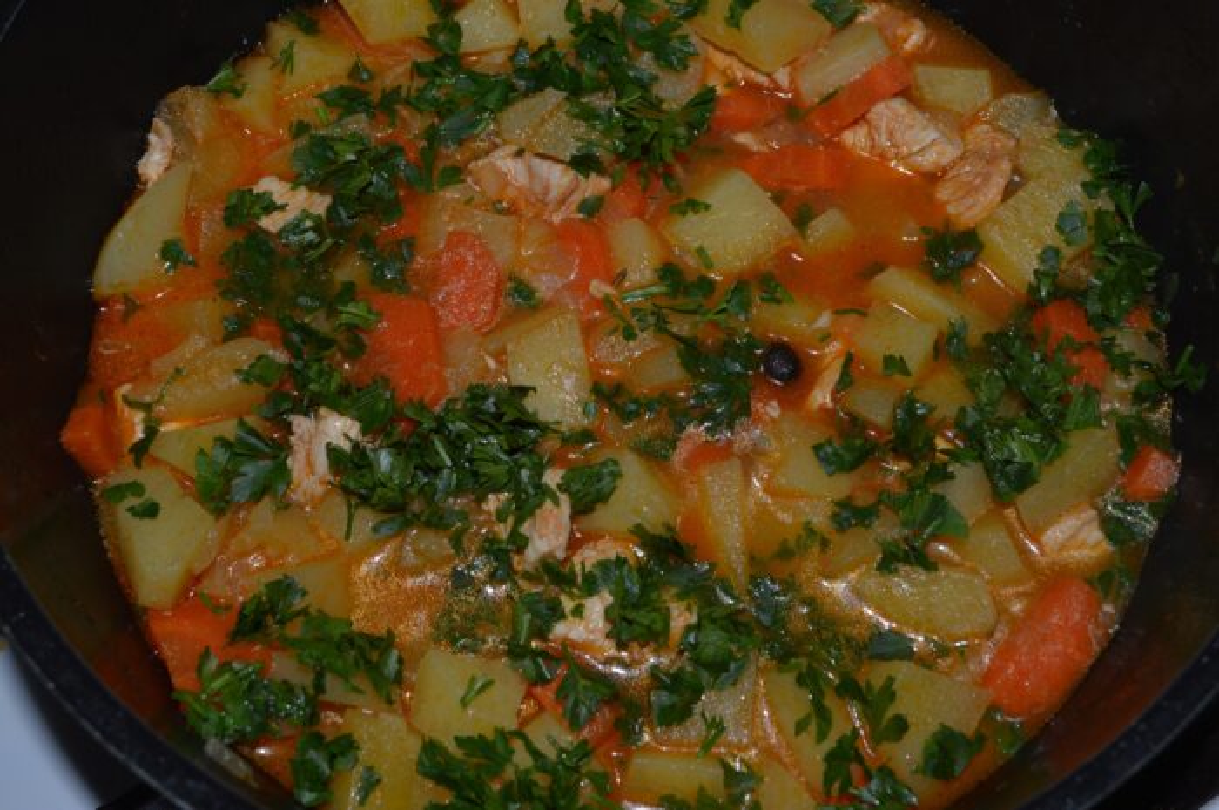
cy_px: 405
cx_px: 610
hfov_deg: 41.2
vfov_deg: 28.0
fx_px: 1623
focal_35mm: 48
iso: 100
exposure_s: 1/60
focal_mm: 32
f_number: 8
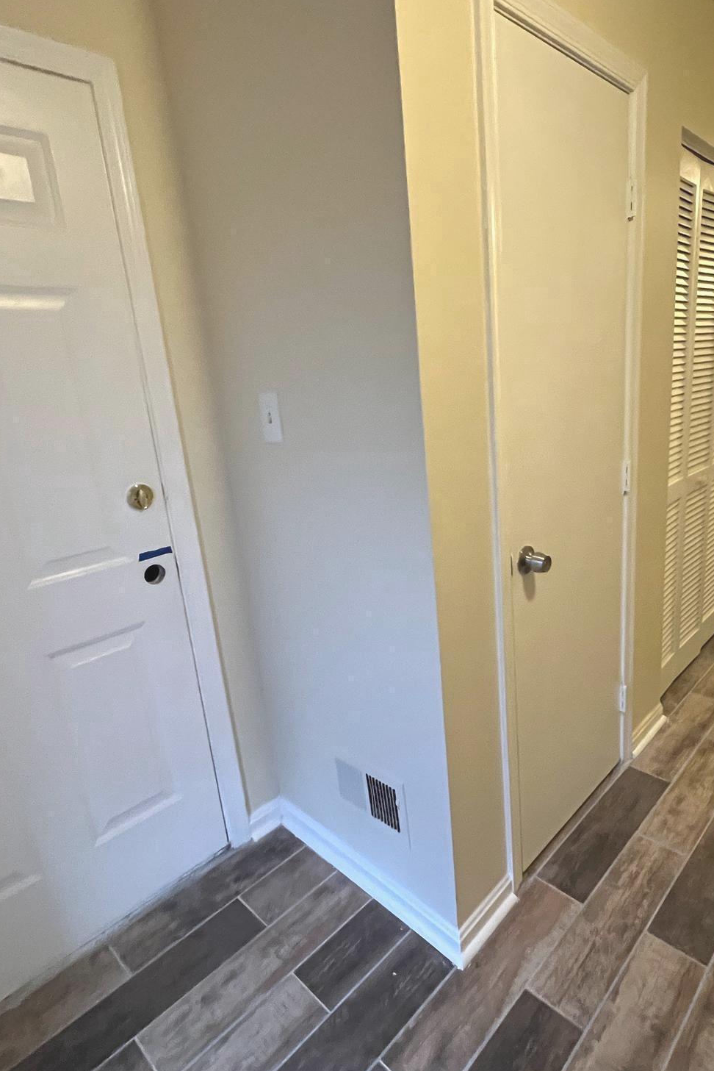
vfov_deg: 86.9
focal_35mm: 19
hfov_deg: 64.0
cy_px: 534
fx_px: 565
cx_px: 430
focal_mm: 1.57
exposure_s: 1/60
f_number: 1.8
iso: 800
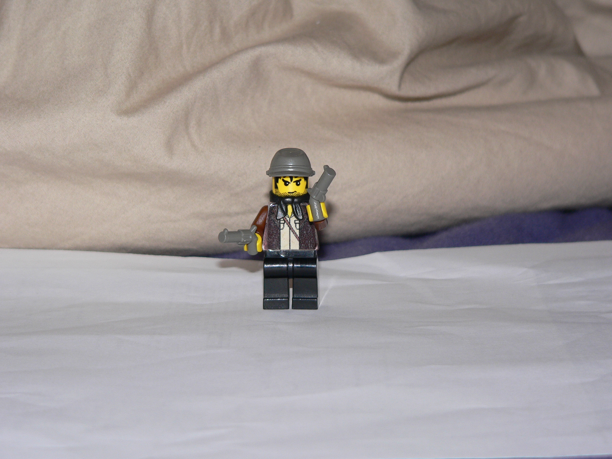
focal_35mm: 125
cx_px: 306
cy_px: 230
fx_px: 2210
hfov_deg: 15.8
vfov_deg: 11.9
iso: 100
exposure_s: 1/60
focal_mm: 20.8
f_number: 2.8
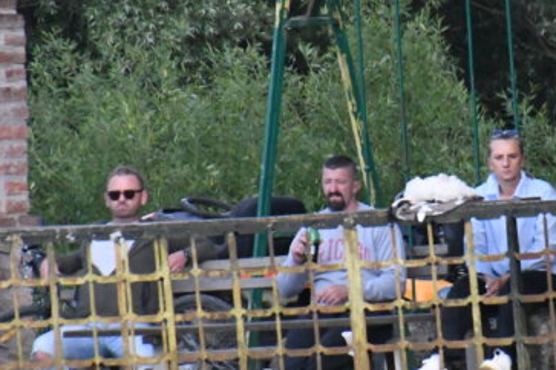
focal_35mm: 1694
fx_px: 26161
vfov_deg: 0.8
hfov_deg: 1.2
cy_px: 193
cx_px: 424
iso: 6400
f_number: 8
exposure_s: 1/4000
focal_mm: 400
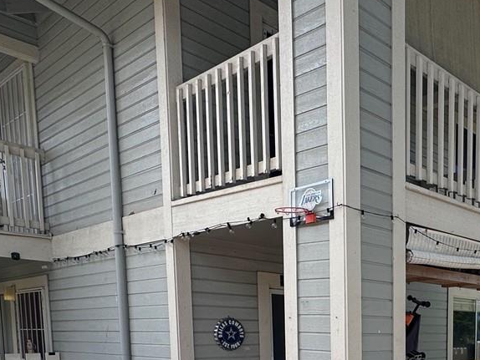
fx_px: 541
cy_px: 397
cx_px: 423
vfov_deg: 32.4
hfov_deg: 44.0
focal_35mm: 39
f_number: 2.2
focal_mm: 2.22
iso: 40
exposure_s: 1/633
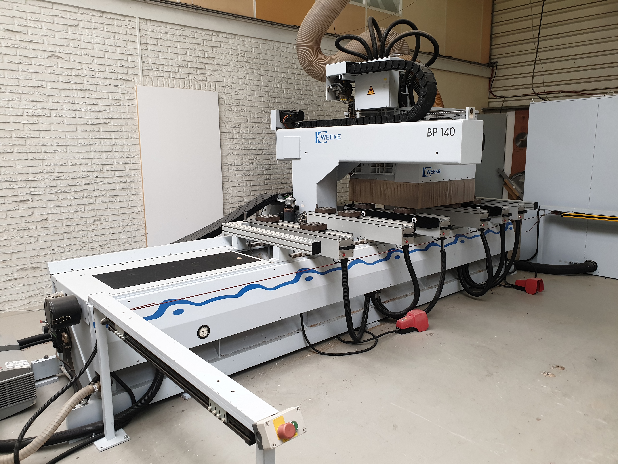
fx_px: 464
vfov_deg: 53.1
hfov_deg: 67.3
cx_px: 309
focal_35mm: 26
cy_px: 232
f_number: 2.4
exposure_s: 1/50
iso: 160
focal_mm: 4.3
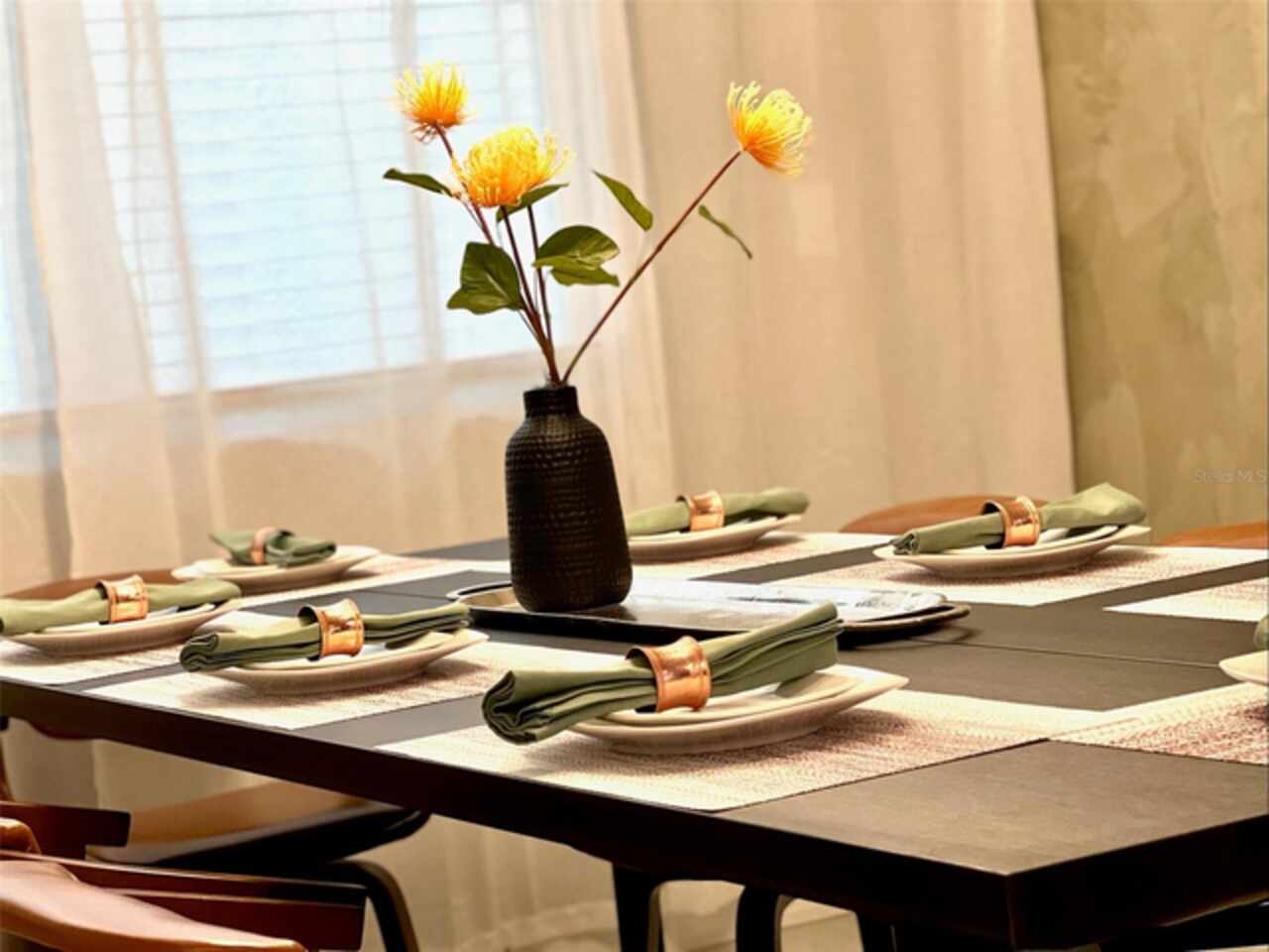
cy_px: 476
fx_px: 2823
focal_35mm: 77
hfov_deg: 25.3
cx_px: 634
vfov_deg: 19.1
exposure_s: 1/40
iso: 160
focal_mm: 9
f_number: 2.8
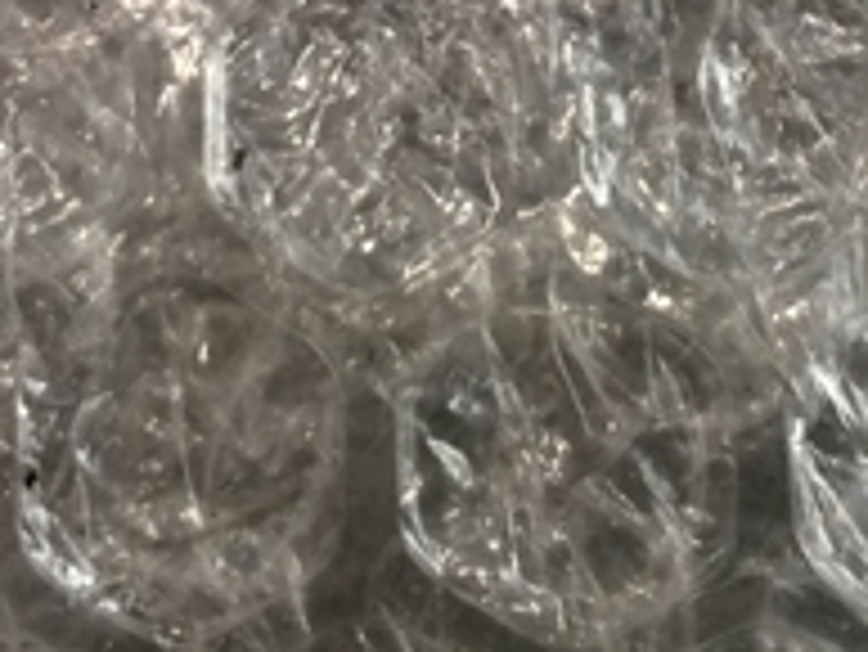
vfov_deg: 14.3
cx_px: 409
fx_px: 2409
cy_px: -351
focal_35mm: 96
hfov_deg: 20.4
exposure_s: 1/30
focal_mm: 4.15
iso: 100
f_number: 2.2
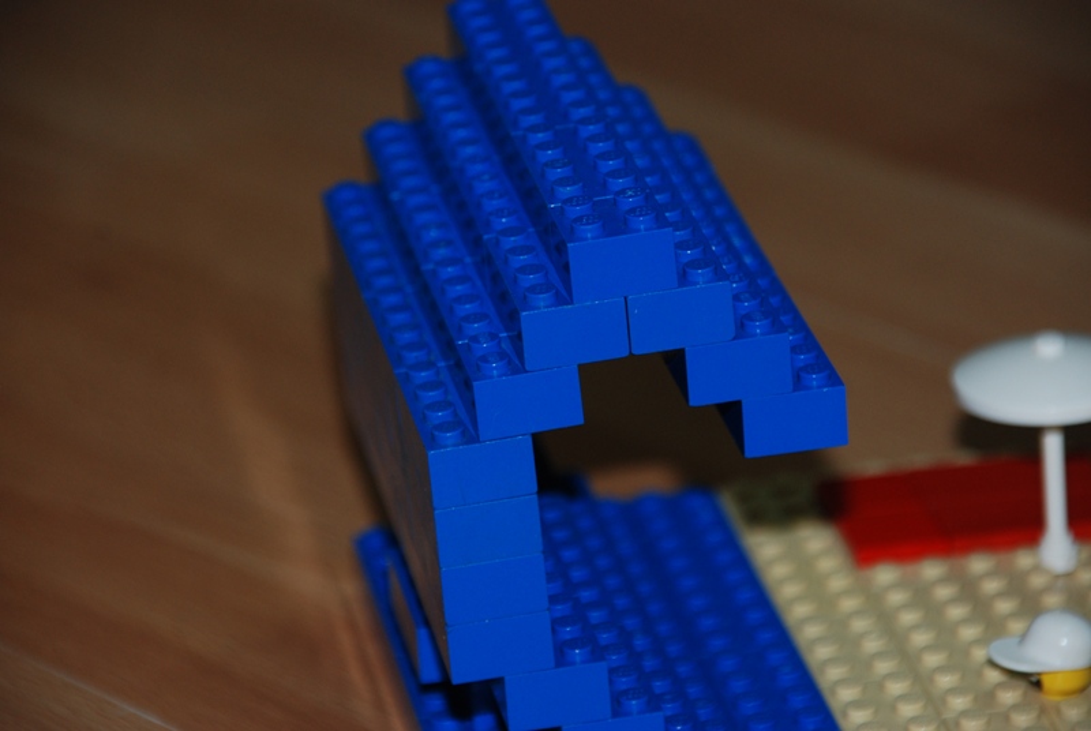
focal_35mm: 300
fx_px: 9105
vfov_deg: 4.6
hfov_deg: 6.9
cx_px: 546
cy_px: 366
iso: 400
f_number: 6.3
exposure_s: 1/60
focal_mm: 200
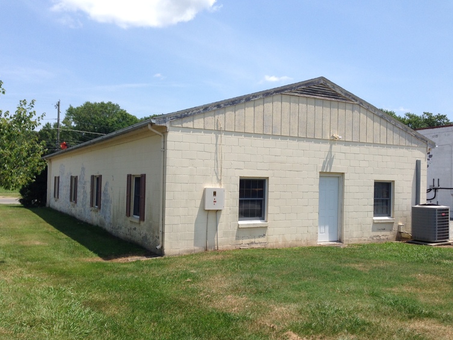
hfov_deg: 53.9
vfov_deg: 41.8
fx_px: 445
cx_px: 223
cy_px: 170
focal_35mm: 34
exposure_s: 1/1595
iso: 50
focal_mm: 4.12
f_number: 2.4
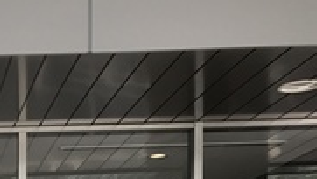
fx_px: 908
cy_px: 383
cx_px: -130
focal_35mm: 108
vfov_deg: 10.2
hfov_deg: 18.1
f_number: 1.8
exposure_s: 1/120
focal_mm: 3.99
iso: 25
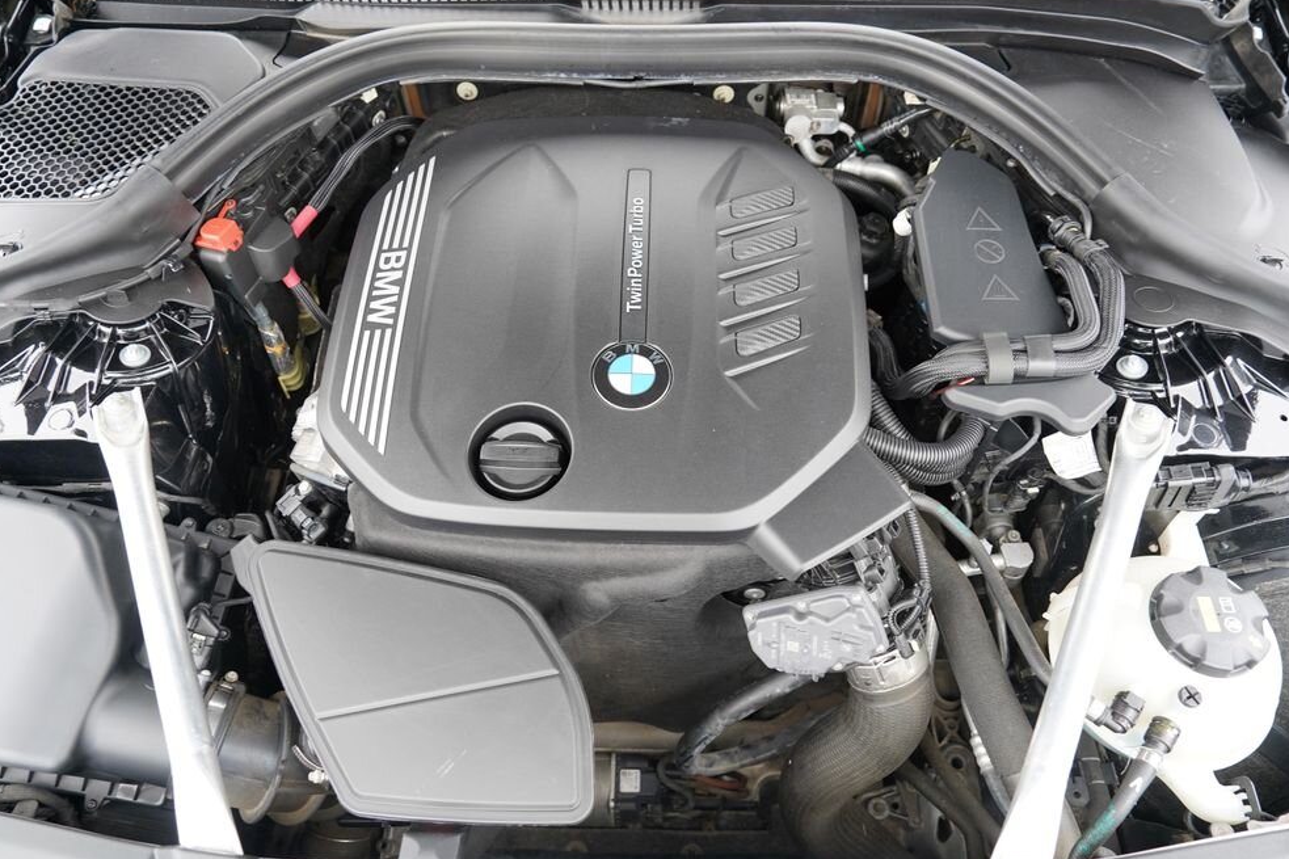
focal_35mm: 25
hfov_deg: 71.5
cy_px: 418
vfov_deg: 51.3
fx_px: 895
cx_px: 643
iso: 400
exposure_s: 1/60
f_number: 4
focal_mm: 24
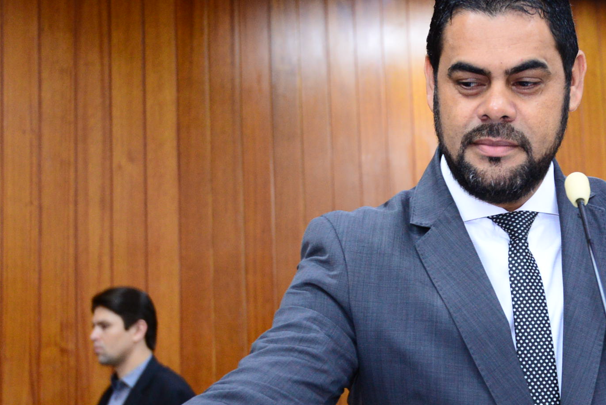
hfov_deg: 25.9
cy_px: 261
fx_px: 1297
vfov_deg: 17.7
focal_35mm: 77
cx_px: 474
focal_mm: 35
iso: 2500
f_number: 4
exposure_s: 1/60
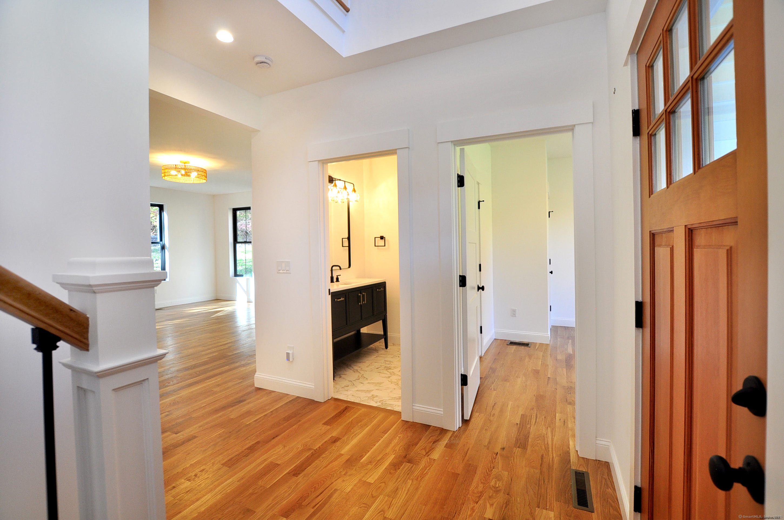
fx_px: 326
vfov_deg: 77.2
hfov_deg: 100.5
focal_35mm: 15
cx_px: 392
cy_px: 260
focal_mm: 10
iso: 320
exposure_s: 1/40
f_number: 5
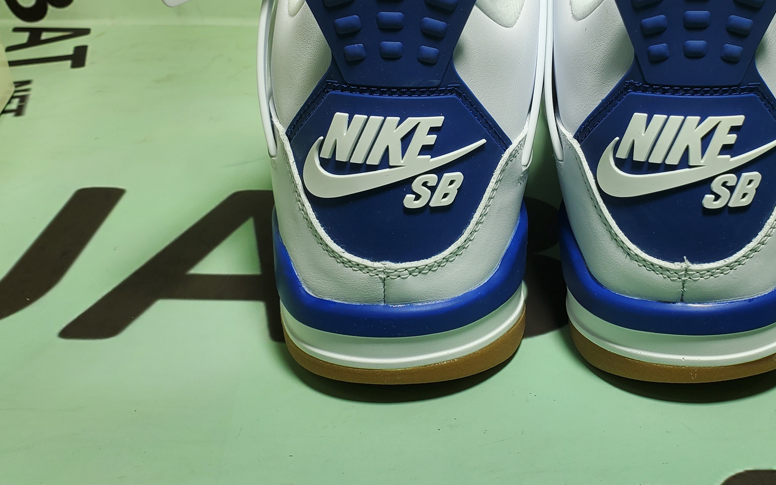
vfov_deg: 29.4
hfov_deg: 44.9
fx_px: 909
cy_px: 119
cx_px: 563
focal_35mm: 43
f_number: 2.4
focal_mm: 4.3
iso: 50
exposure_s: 1/243
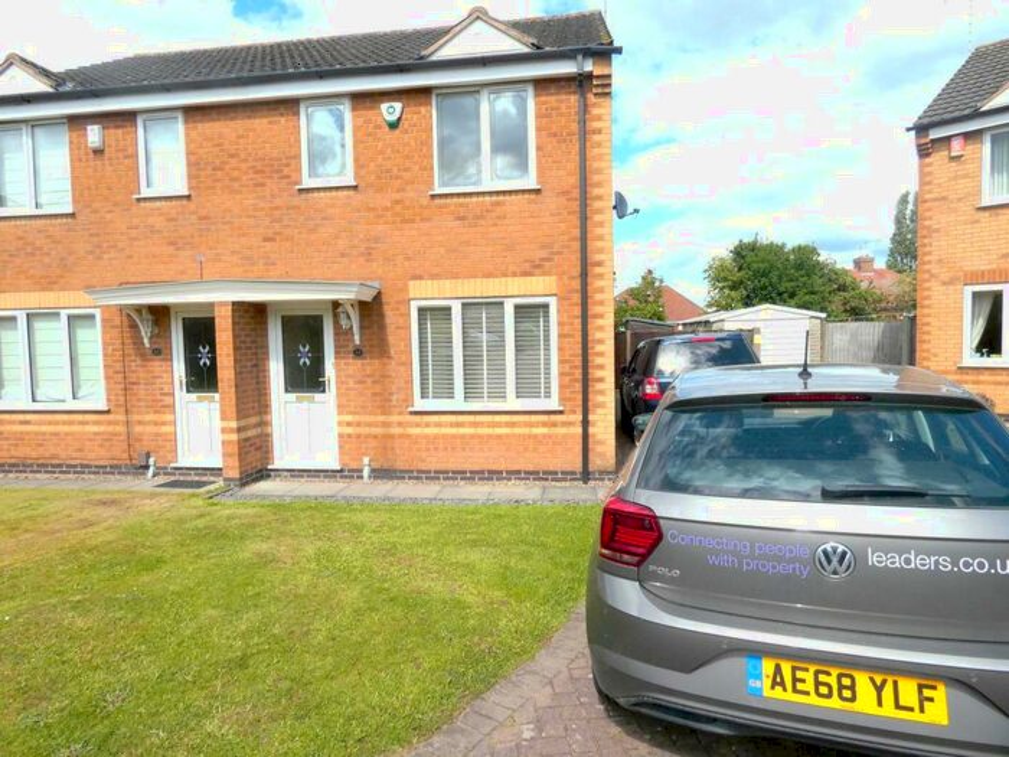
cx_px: 504
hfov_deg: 81.7
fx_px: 583
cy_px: 378
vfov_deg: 66.0
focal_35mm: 20
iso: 80
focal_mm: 3.6
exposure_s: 1/800
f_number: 4
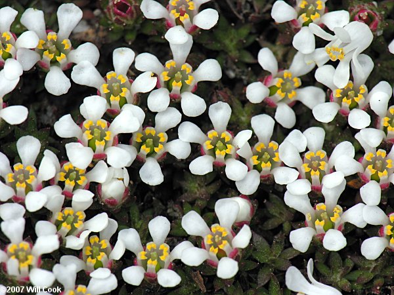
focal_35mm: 350
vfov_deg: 4.2
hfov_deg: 5.7
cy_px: 148
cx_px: 197
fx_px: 3984
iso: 50
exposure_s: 1/125
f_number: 6.6
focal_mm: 89
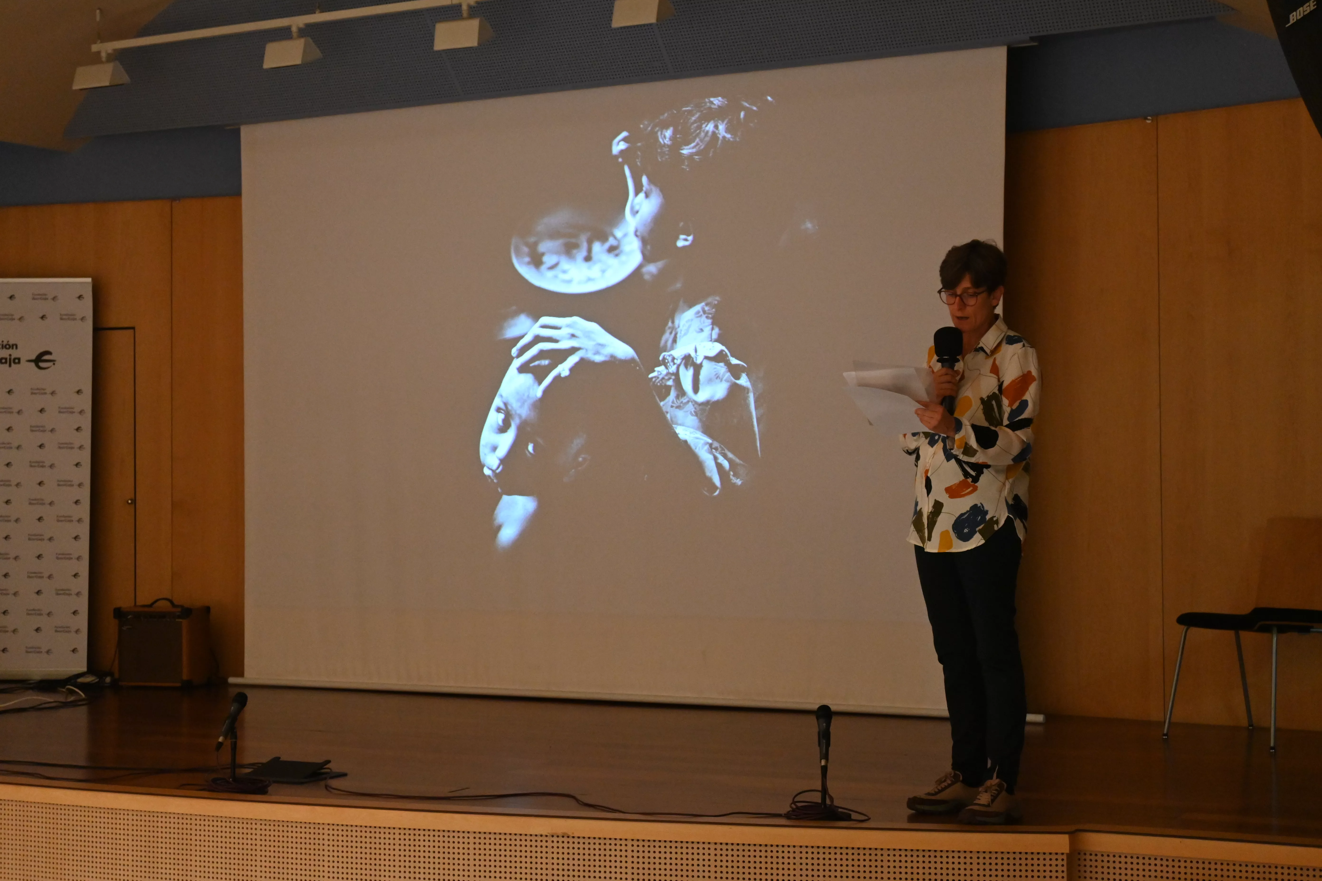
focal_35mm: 56
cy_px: 440
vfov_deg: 24.4
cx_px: 661
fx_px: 2038
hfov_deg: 35.9
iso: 3200
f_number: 5.3
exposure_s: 1/10
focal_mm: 37
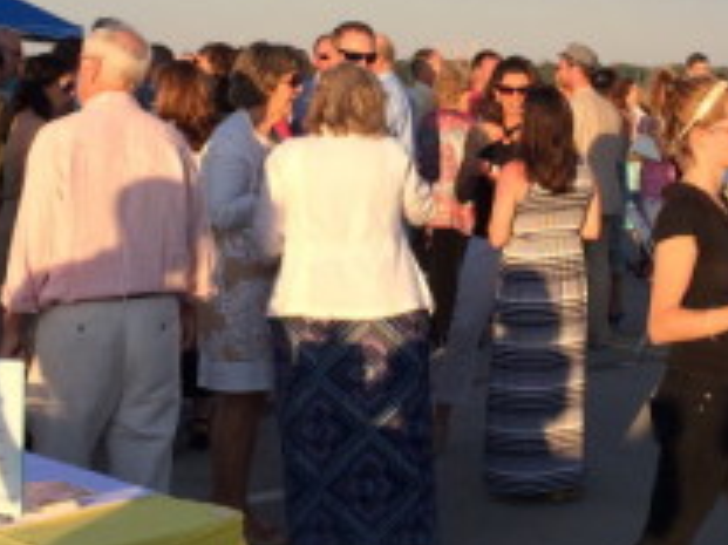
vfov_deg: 16.8
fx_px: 1829
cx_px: 419
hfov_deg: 22.5
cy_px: 91
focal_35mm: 87
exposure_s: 1/1080
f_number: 2.2
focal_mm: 4.12
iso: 32
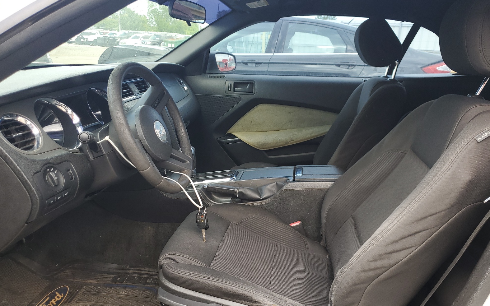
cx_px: 246
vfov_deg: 44.5
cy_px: 171
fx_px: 374
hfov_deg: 66.5
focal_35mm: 28
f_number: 1.5
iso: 50
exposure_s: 1/208
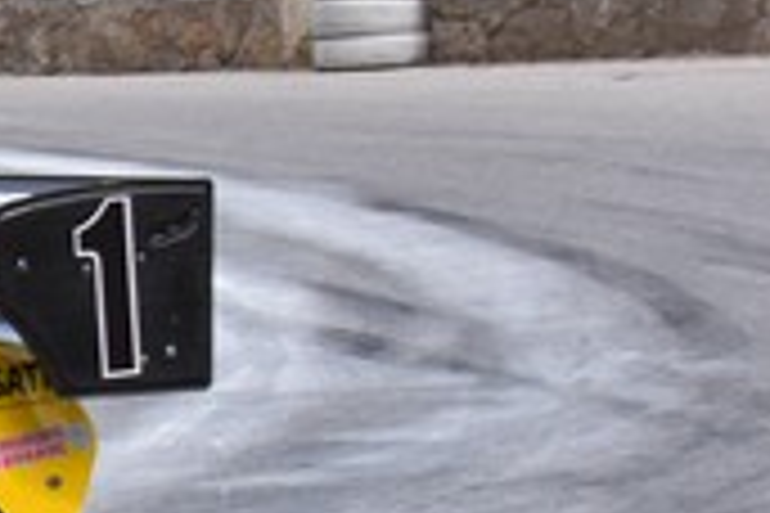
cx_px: -932
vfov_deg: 5.4
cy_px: 430
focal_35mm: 253
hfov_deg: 7.7
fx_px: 5411
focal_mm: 34
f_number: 6.3
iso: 400
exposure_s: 1/1600
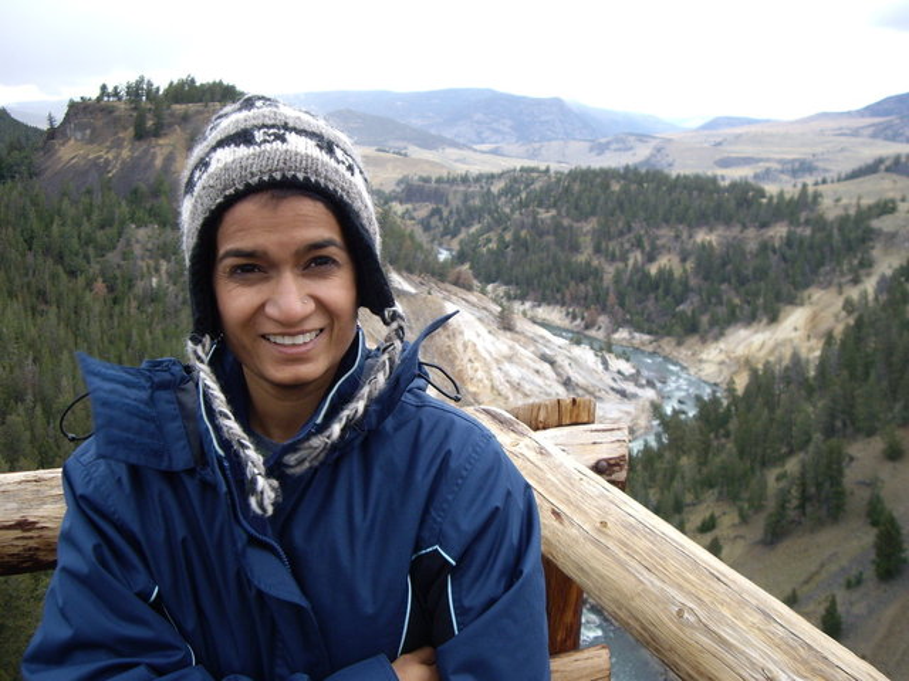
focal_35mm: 38
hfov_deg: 49.0
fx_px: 998
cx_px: 454
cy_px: 340
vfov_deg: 37.7
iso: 100
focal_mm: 6.2
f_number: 2.7
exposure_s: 1/125
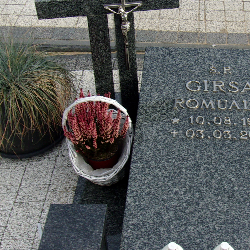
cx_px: 205
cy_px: 103
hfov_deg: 27.5
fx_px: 498
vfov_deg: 28.1
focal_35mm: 61
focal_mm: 4.9
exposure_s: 1/45
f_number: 10.4
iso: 80
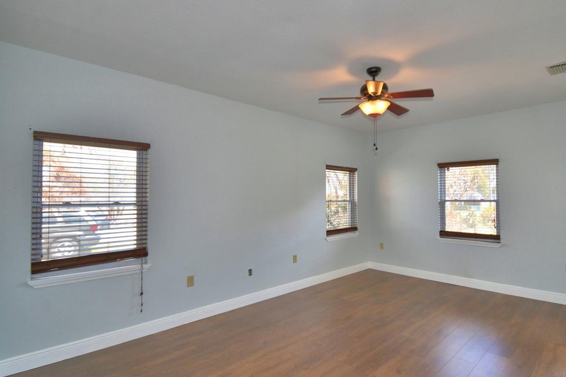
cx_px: 321
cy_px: 188
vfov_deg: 67.4
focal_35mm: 18
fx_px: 283
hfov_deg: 89.5
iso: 200
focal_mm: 10
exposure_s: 1/40
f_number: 4.5
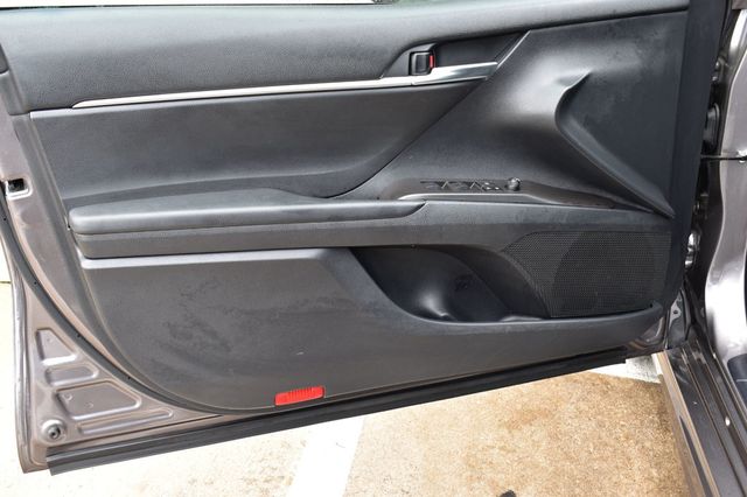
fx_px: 778
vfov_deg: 35.5
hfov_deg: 51.3
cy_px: 248
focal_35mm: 38
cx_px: 374
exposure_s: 1/50
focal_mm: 25
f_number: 8
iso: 400
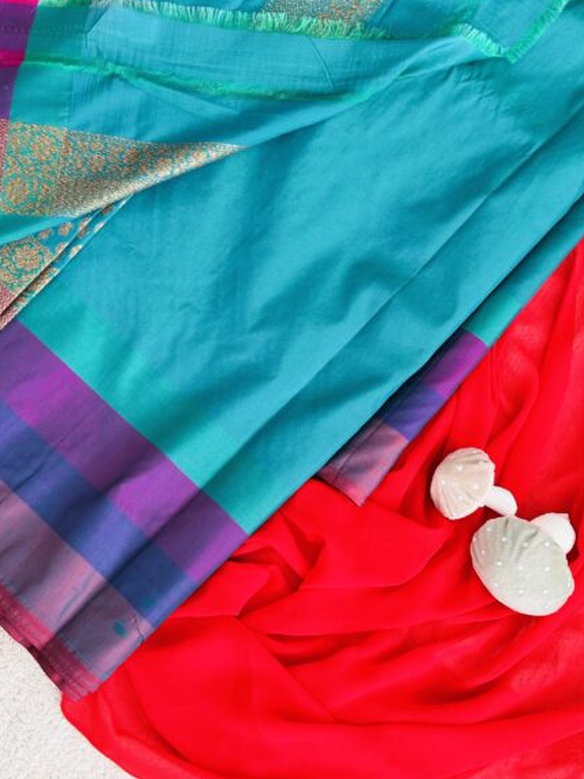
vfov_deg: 38.2
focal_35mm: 50
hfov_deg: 29.1
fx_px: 1124
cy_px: 376
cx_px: 288
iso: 160
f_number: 1.78
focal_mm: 6.86
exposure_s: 1/60
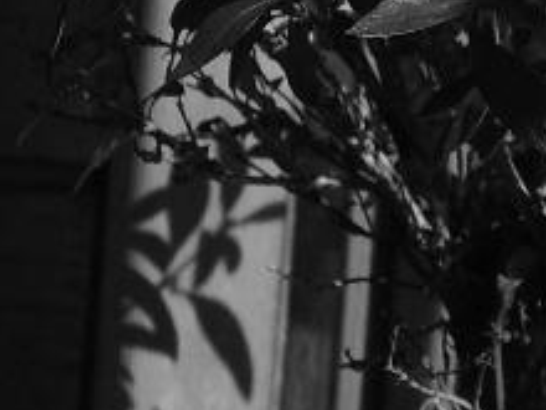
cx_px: 571
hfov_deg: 12.0
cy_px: 206
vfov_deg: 9.1
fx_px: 2571
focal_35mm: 163
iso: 50
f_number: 2.8
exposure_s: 1/1000
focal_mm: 5.8
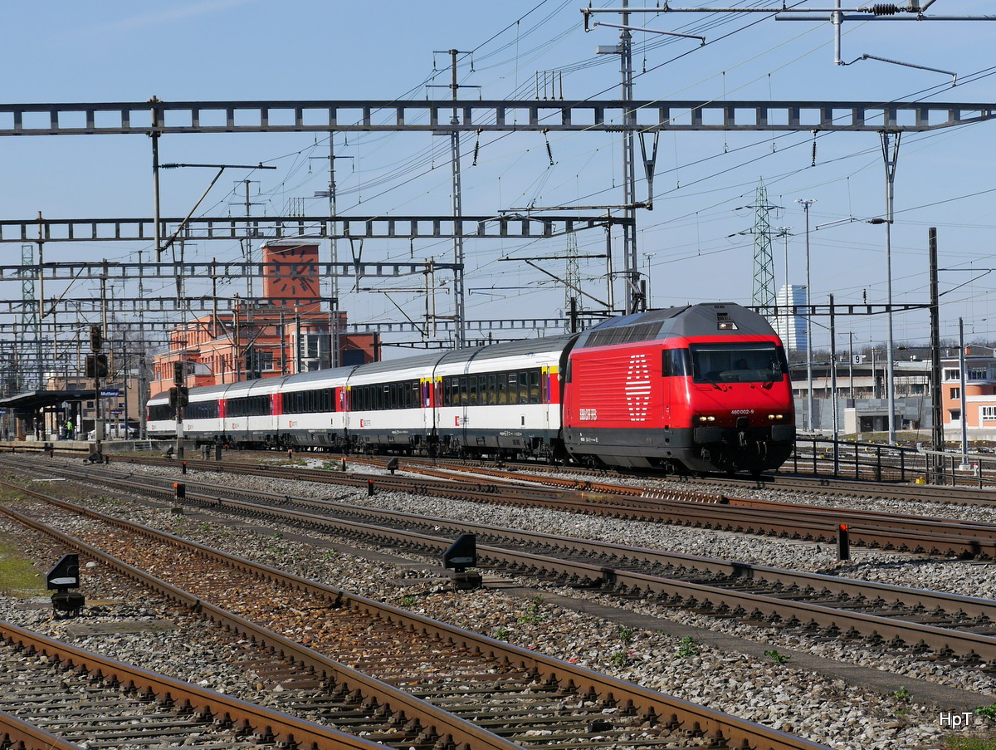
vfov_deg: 17.6
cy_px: 375
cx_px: 498
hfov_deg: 23.3
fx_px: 2420
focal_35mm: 84
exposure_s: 1/400
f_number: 9
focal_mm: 42
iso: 160
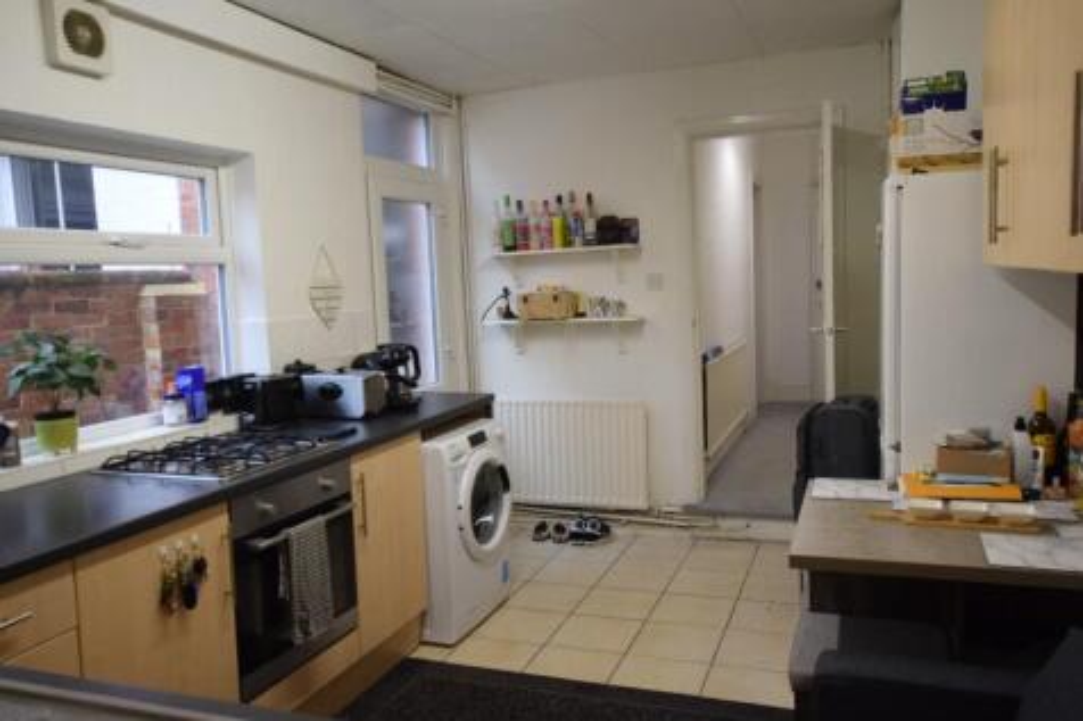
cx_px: 542
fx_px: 767
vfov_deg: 50.4
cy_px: 360
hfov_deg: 70.5
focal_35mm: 26
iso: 2000
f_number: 3.5
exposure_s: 1/500
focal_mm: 17
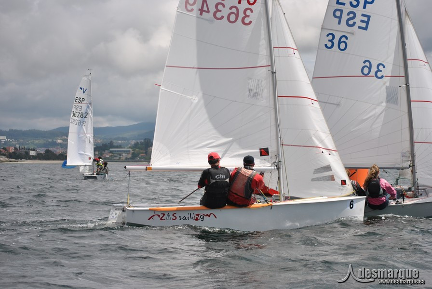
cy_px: 144
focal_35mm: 82
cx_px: 216
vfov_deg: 16.6
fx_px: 991
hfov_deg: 24.6
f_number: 4
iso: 100
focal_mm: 55
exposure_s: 1/1250
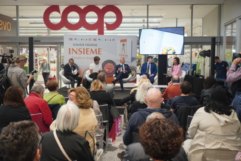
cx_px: 120
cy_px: 80
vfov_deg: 31.9
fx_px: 281
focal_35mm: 42
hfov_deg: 46.4
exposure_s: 1/100
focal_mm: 28
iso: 1000
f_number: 4.5
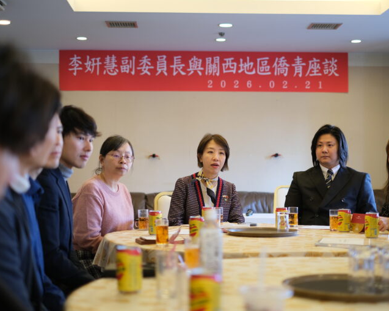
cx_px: 208
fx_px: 690
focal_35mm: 60
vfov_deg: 25.4
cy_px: 156
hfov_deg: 31.5
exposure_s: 1/75
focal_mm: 35
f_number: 1.6
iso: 320
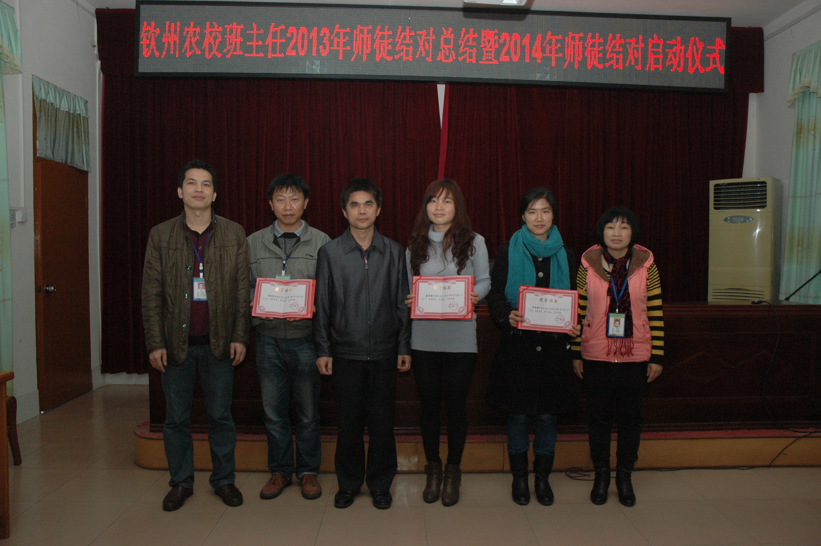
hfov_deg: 67.4
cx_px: 410
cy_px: 273
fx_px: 615
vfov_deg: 47.8
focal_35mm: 27
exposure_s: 1/60
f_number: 5.6
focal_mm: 18
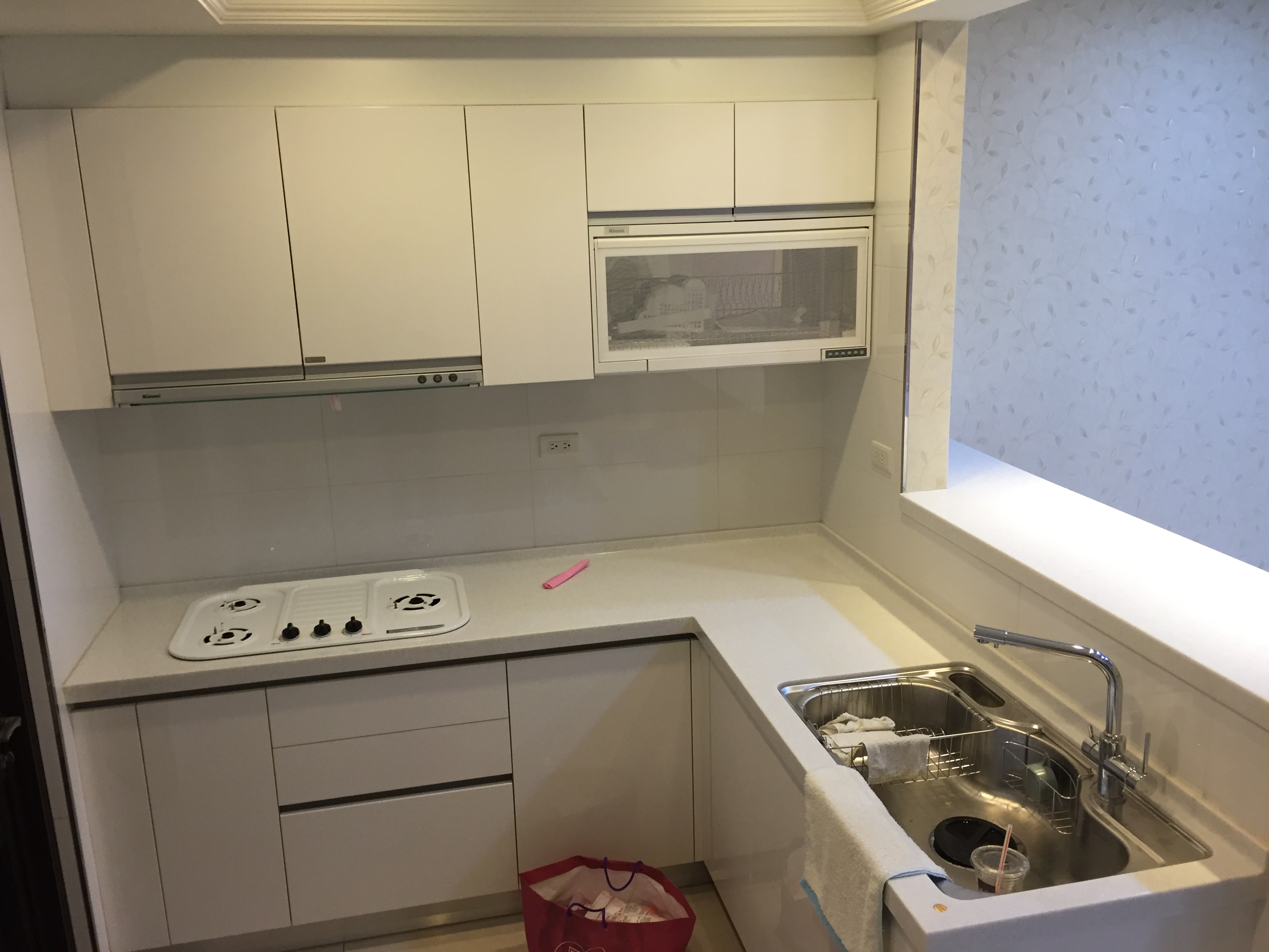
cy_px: 476
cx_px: 634
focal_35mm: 29
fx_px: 1063
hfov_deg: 61.7
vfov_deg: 48.2
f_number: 2.2
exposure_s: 1/30
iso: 100
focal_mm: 4.15
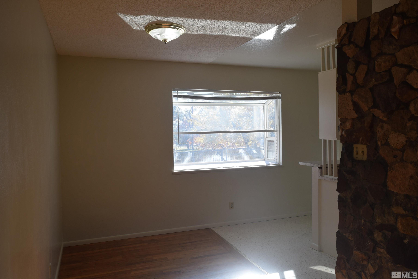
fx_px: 313
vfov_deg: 47.9
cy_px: 140
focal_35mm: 27
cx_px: 209
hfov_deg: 67.4
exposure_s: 1/250
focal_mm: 18
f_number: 8
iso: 220
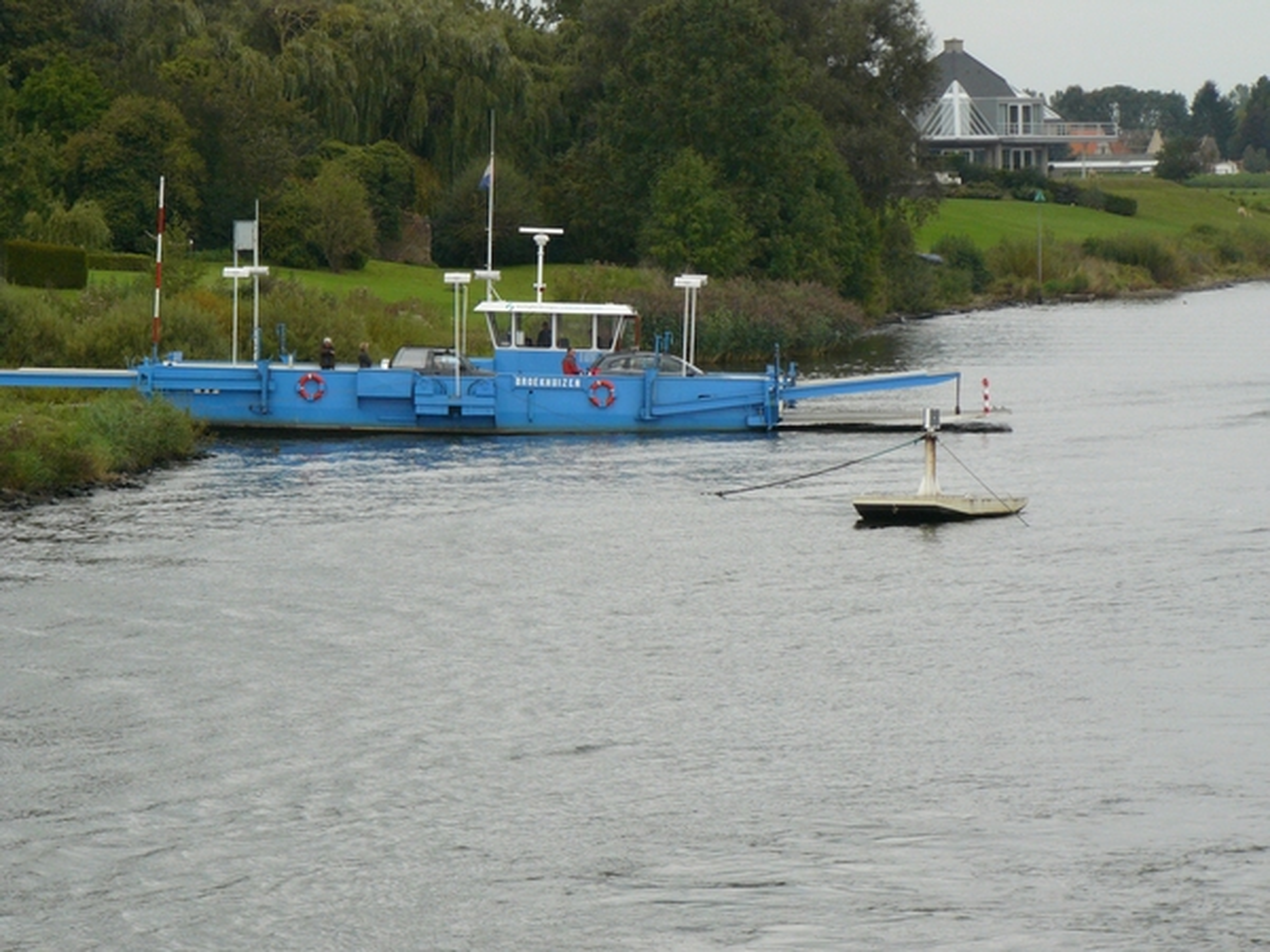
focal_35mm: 171
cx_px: 635
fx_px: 6274
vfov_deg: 8.7
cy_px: 476
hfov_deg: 11.6
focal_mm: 28.6
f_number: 5.6
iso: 200
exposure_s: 1/500
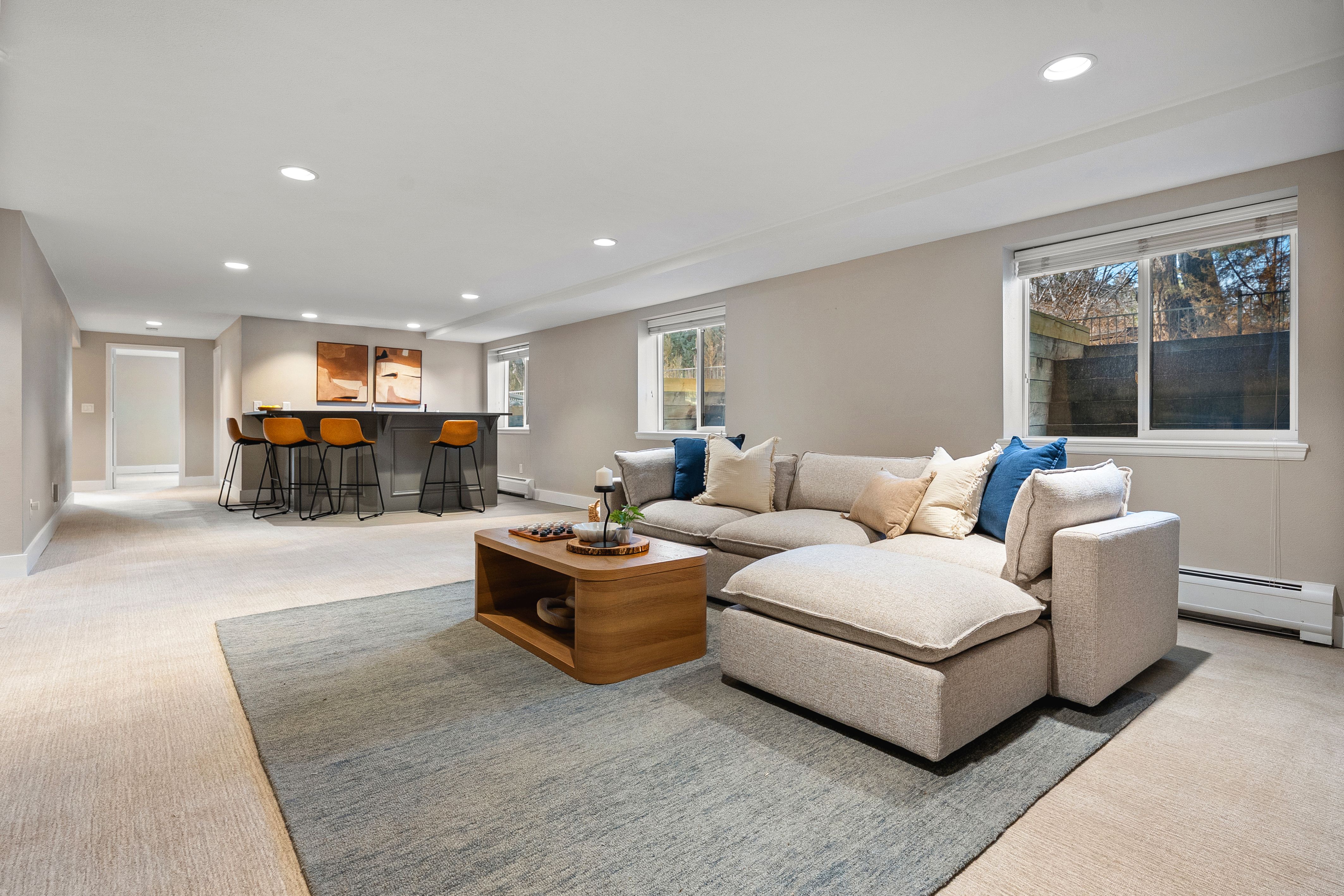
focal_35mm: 17
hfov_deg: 93.3
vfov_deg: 70.4
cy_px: 448
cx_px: 672
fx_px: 635
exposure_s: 1/6
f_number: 8
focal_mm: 17
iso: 800
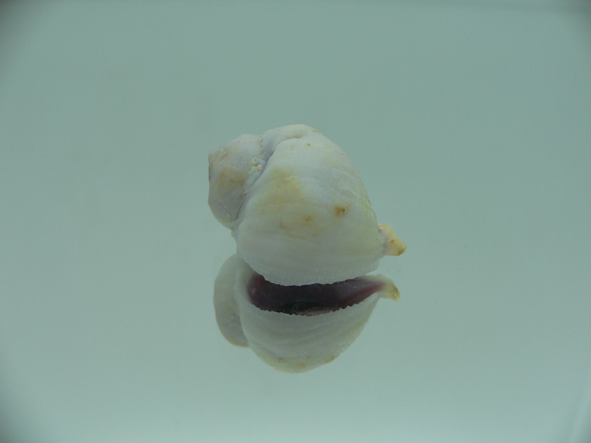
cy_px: 222
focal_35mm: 35
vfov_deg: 40.7
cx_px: 296
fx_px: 598
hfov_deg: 52.6
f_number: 2.8
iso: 80
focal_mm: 4.6
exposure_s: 1/80
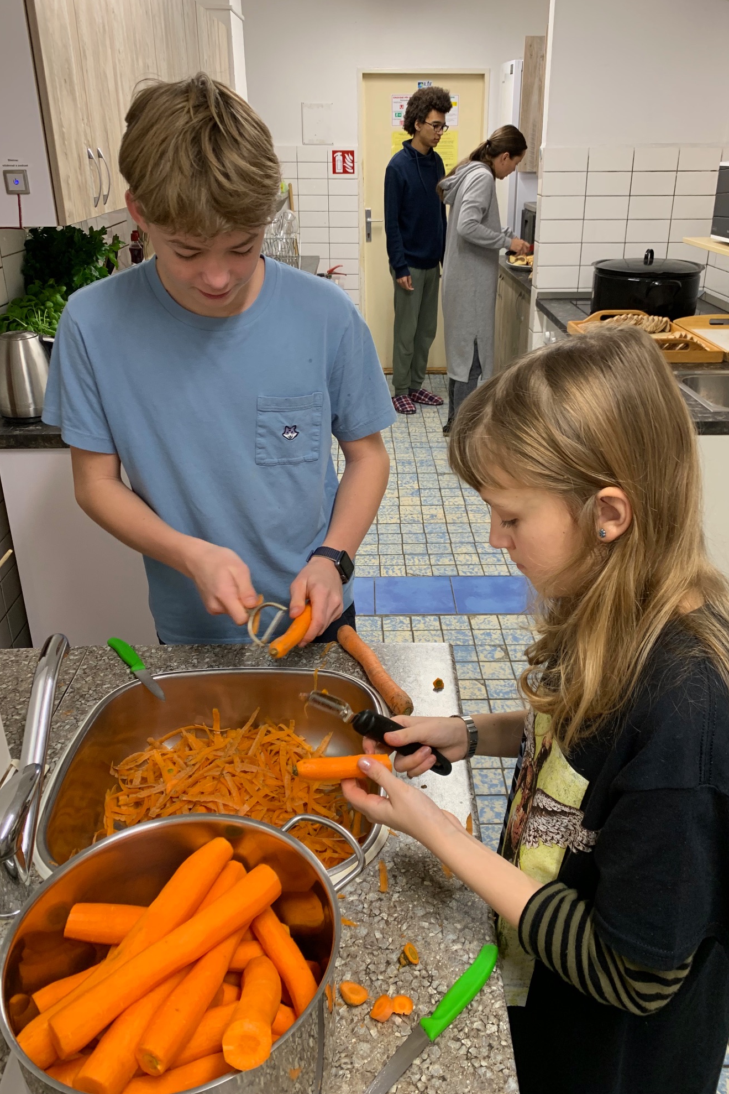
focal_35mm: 28
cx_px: 391
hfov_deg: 46.4
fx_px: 850
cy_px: 535
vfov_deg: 65.5
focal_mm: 4.25
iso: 100
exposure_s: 1/49
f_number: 1.8
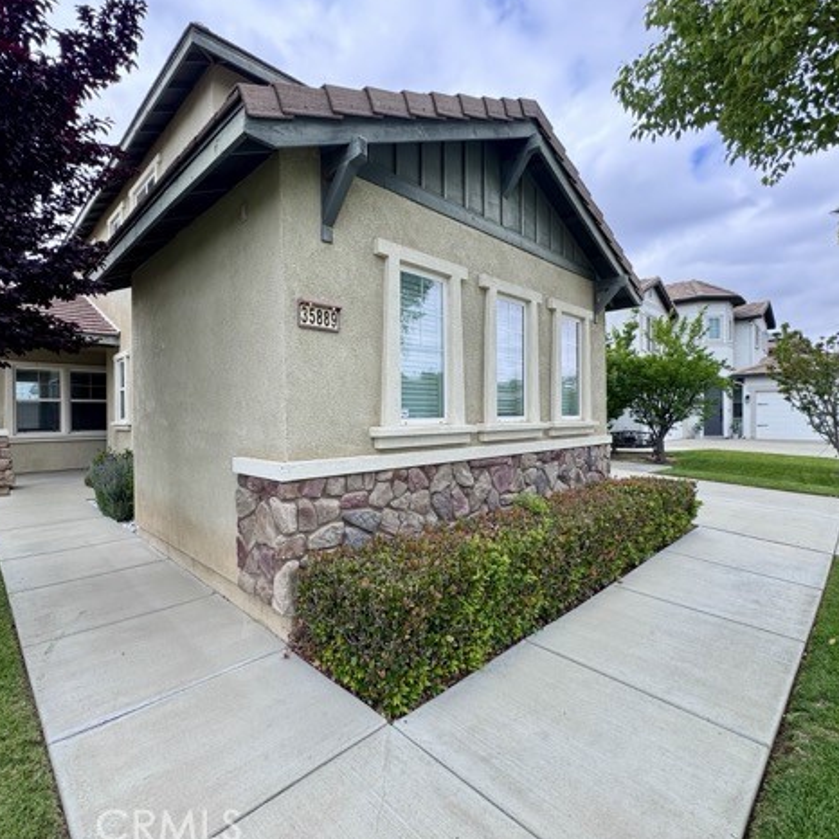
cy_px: 420
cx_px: 380
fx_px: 466
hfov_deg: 83.7
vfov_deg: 84.0
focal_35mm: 17
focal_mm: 2.22
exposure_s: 1/561
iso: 40
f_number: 2.2
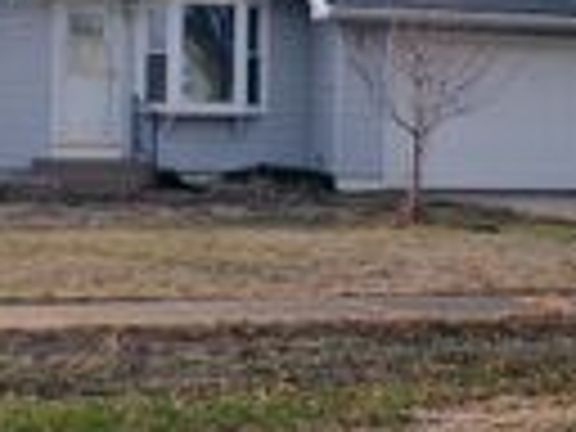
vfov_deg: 15.2
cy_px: 234
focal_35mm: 97
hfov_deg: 20.1
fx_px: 1614
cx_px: 162
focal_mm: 6.3
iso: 64
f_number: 4.6
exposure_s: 1/500
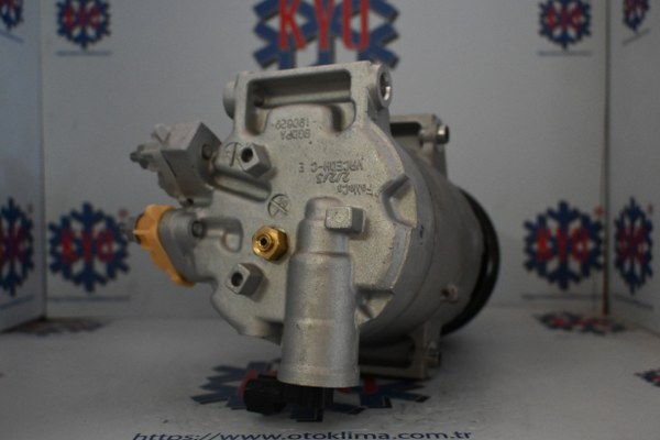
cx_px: 330
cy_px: 220
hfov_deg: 55.1
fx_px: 632
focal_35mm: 34
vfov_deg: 38.4
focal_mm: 23
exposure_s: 1/100
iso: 3200
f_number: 4.2
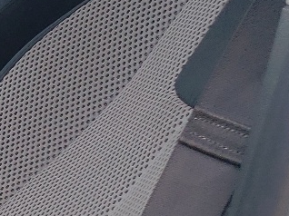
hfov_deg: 12.2
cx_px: -387
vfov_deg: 11.2
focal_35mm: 131
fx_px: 1093
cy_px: 212
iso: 50
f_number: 1.5
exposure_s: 1/667
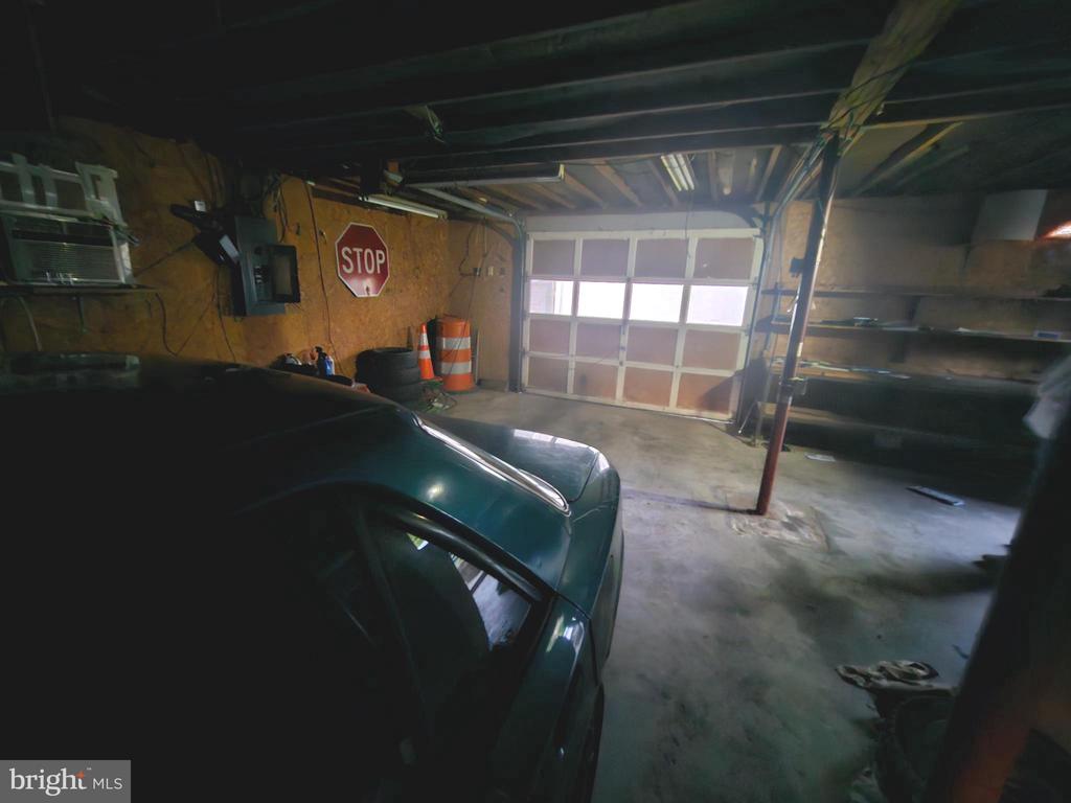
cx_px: 536
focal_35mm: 13
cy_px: 402
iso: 1000
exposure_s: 1/3.5
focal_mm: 1.74
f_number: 2.2
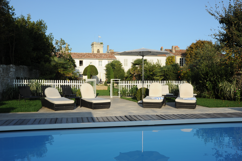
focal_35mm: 35
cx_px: 121
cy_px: 80
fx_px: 235
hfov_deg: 54.5
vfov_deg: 37.8
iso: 250
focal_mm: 35
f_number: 10
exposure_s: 1/400
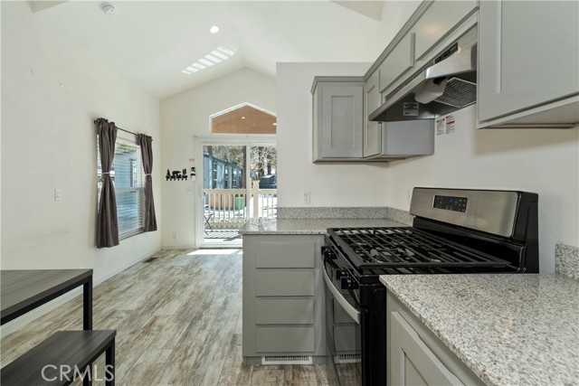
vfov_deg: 77.4
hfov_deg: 100.4
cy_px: 193
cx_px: 290
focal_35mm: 15
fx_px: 241
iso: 180
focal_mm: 10
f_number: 8
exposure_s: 1/30
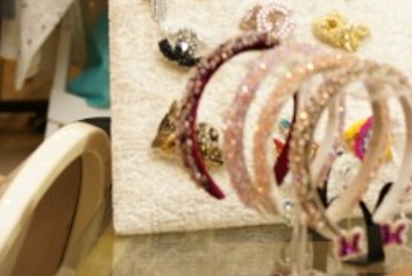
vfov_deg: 7.5
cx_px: 745
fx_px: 2032
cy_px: -205
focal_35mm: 177
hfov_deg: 10.8
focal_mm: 44.6
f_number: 3.2
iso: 500
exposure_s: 1/200
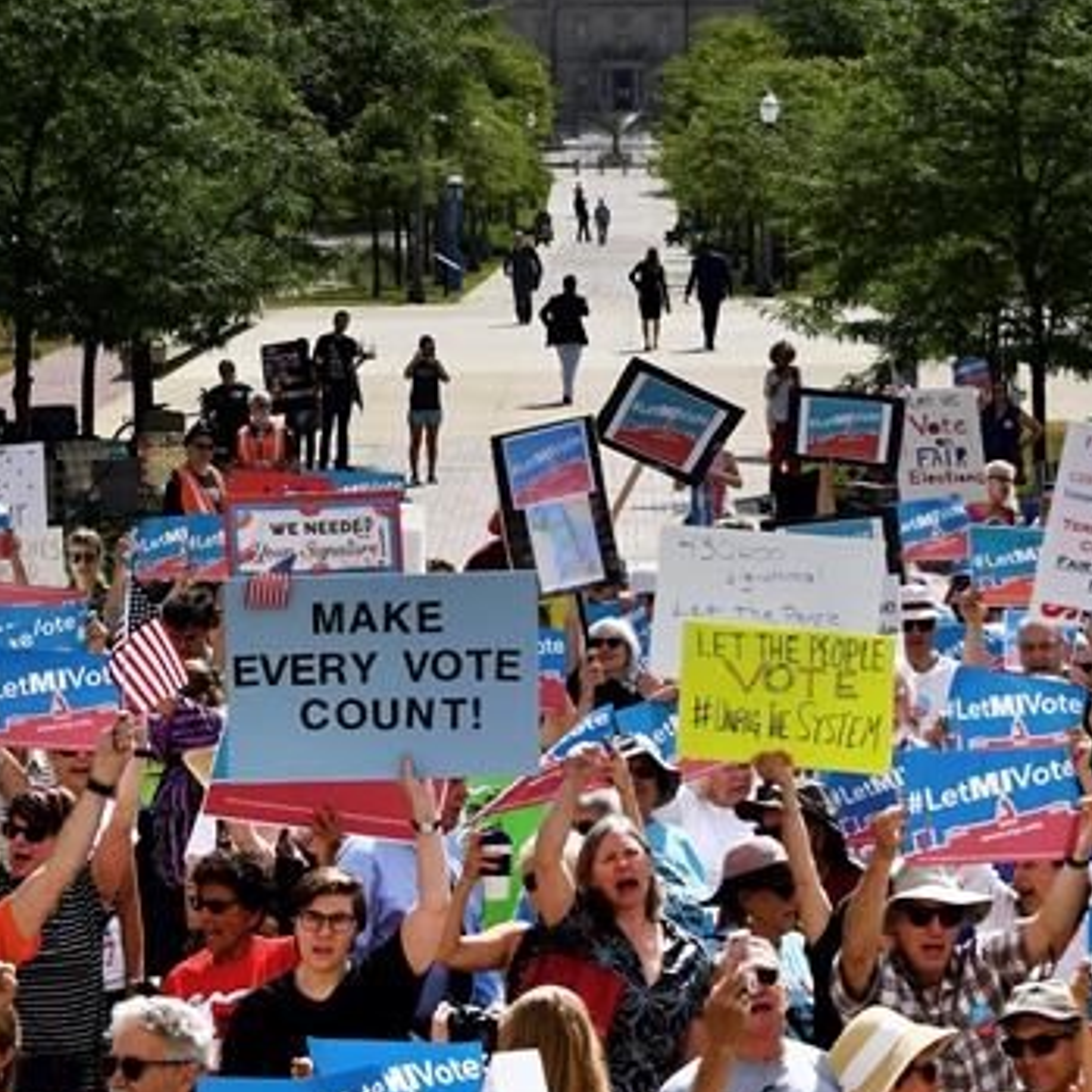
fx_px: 6103
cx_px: 590
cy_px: 300
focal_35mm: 171
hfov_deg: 10.2
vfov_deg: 10.2
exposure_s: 1/1600
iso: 200
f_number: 6.3
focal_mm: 72
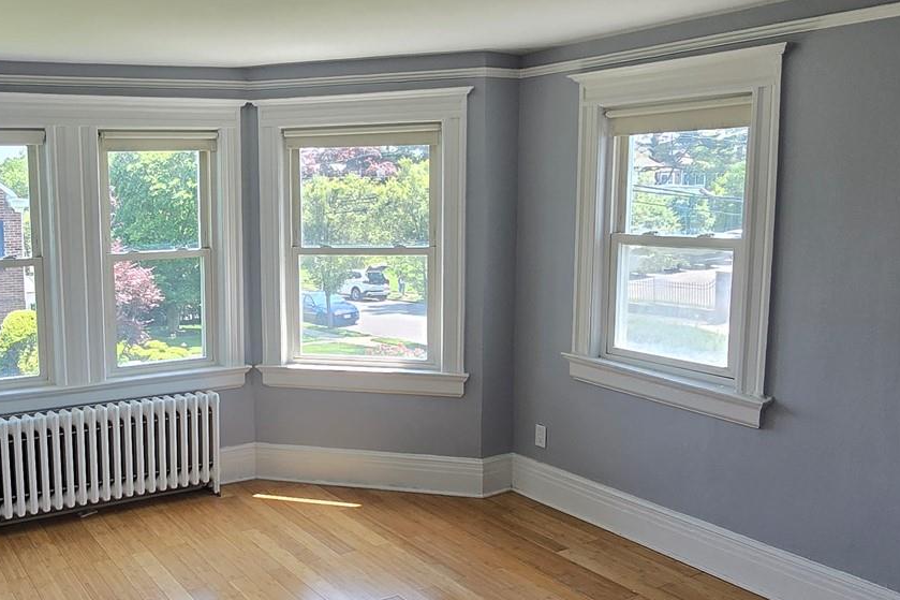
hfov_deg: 55.3
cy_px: 308
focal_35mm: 33
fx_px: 825
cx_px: 261
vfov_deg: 40.0
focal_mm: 2.2
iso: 50
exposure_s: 1/129
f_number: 2.2
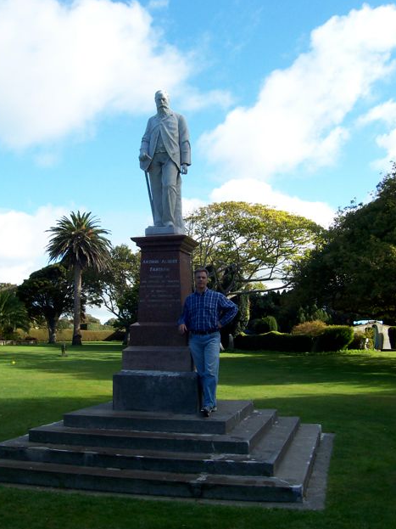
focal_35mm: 38
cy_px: 270
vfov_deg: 49.0
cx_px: 194
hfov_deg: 37.7
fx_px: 580
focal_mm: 5.6
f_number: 5.6
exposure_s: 1/250
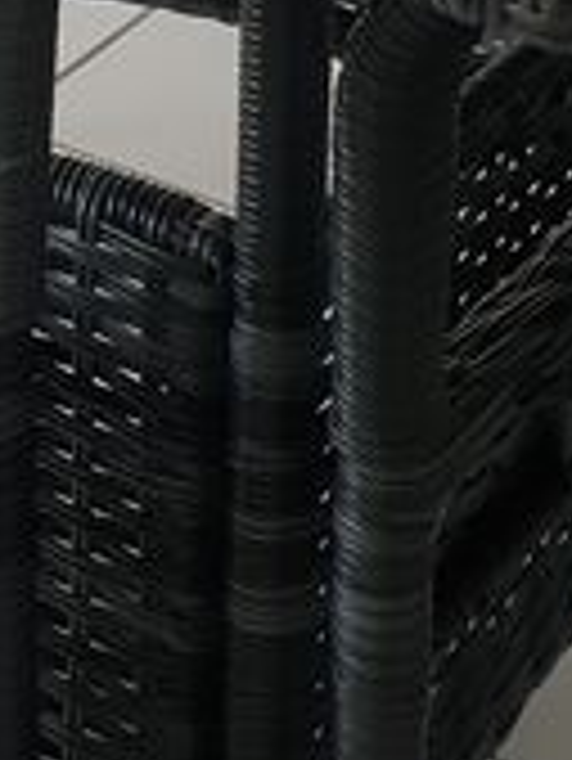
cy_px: -85
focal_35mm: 154
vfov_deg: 12.6
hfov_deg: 9.5
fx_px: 3389
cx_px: -131
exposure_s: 1/120
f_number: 2.4
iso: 80
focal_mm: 4.3
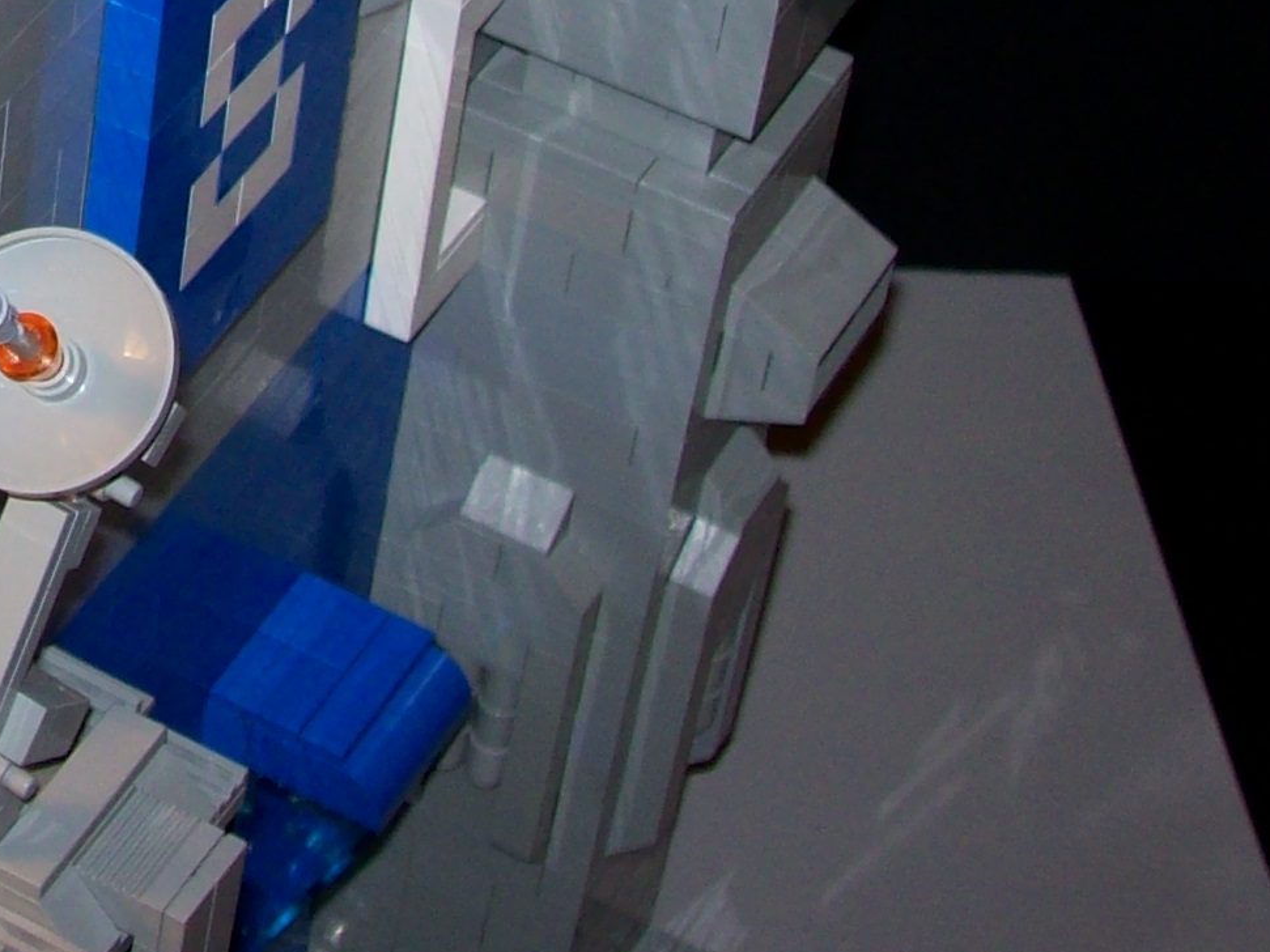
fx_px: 4842
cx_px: -553
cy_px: -353
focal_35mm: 132
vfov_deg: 10.9
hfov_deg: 14.1
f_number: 3
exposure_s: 1/73.6
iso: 80
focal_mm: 7.6
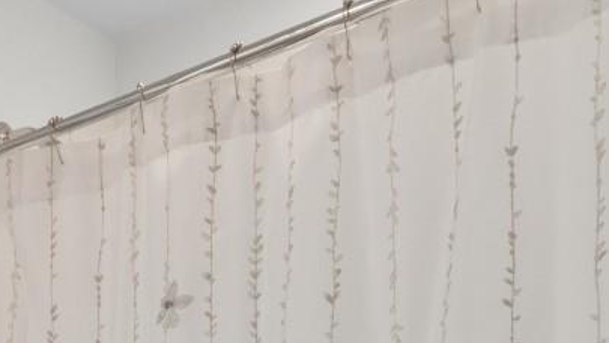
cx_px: -185
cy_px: 615
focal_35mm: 67
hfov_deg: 26.6
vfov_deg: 15.5
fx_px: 1082
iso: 100
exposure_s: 1
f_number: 4.8
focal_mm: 11
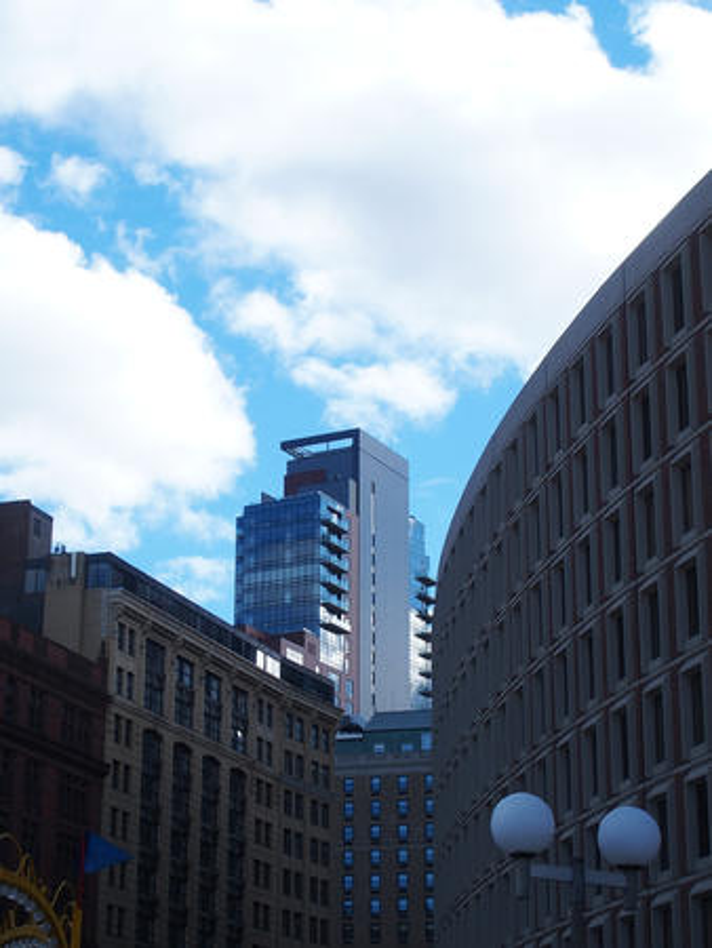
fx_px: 1918
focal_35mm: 70
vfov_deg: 27.8
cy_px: 474
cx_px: 356
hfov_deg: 21.0
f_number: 4
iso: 100
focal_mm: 14.5
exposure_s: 1/800
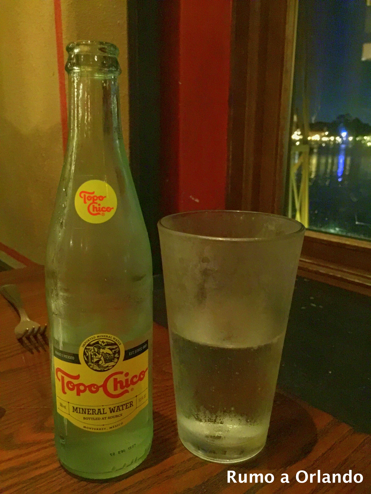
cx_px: 186
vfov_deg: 61.7
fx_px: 414
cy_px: 247
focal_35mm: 29
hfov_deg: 48.2
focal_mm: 4.15
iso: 500
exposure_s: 1/4
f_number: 2.2
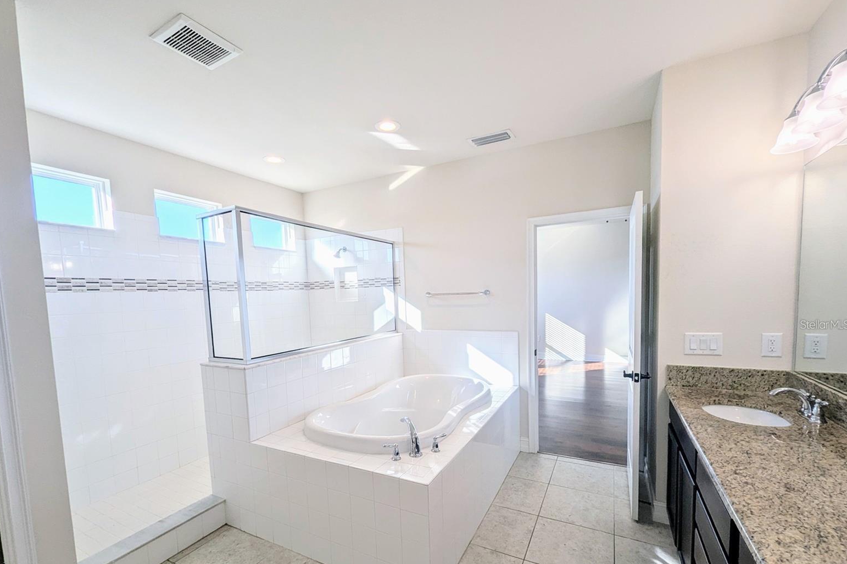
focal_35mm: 14
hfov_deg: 104.2
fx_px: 329
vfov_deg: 80.7
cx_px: 414
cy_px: 324
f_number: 2.2
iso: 53
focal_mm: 1.95
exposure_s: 1/362
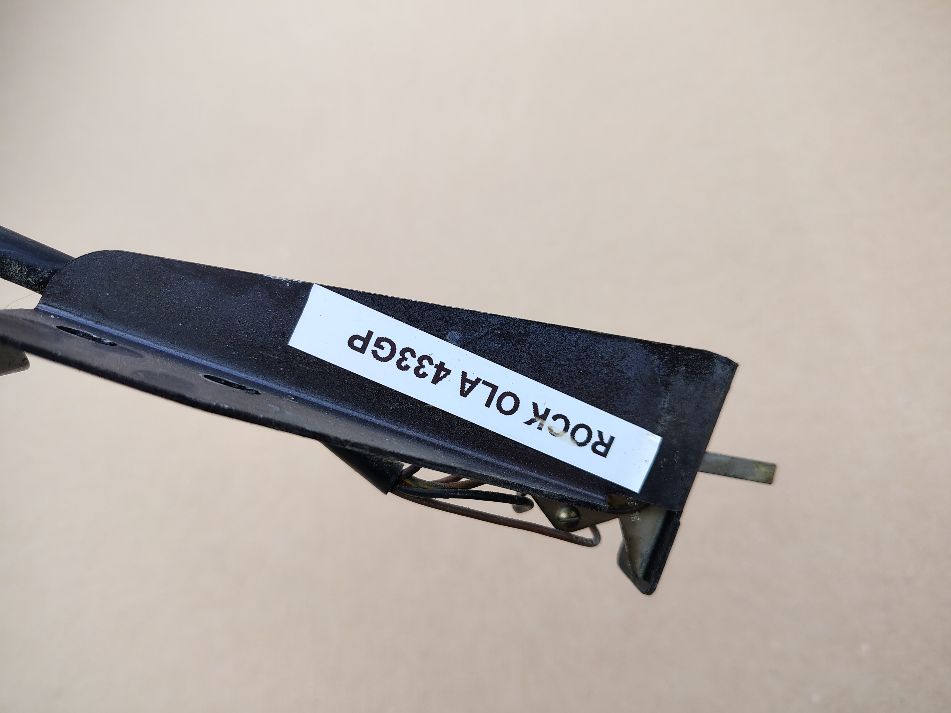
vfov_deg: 56.8
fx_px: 659
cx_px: 476
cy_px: 356
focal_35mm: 24
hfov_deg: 71.6
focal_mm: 5.56
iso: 100
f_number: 1.8
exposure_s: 1/512
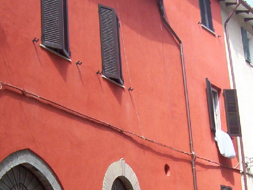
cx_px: 81
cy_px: 154
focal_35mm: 71
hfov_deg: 27.2
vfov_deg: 20.5
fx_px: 519
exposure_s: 1/902
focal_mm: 5.54
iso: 100
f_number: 2.76
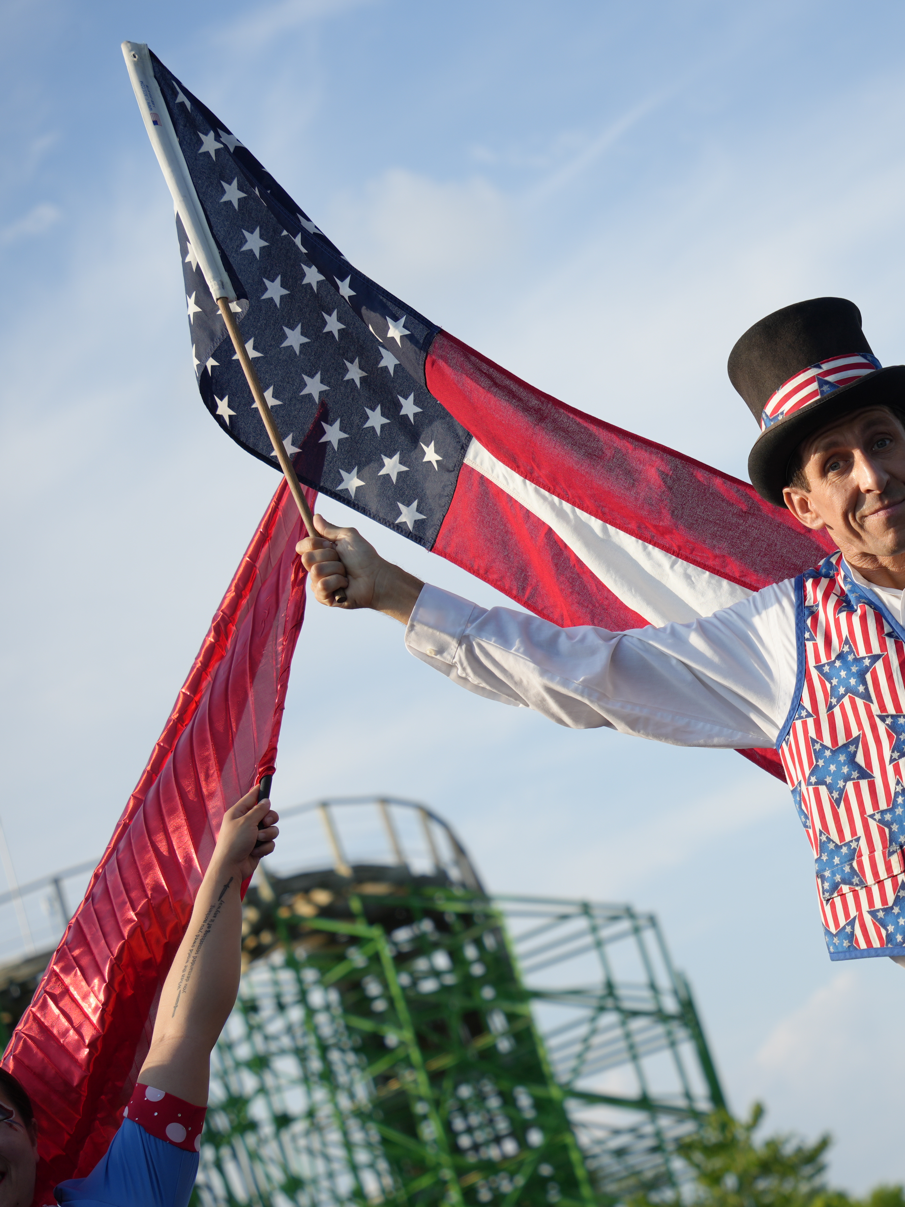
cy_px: 604
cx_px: 842
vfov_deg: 18.9
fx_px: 3625
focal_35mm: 104
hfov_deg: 14.1
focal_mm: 72
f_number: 4.5
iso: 100
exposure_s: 1/800
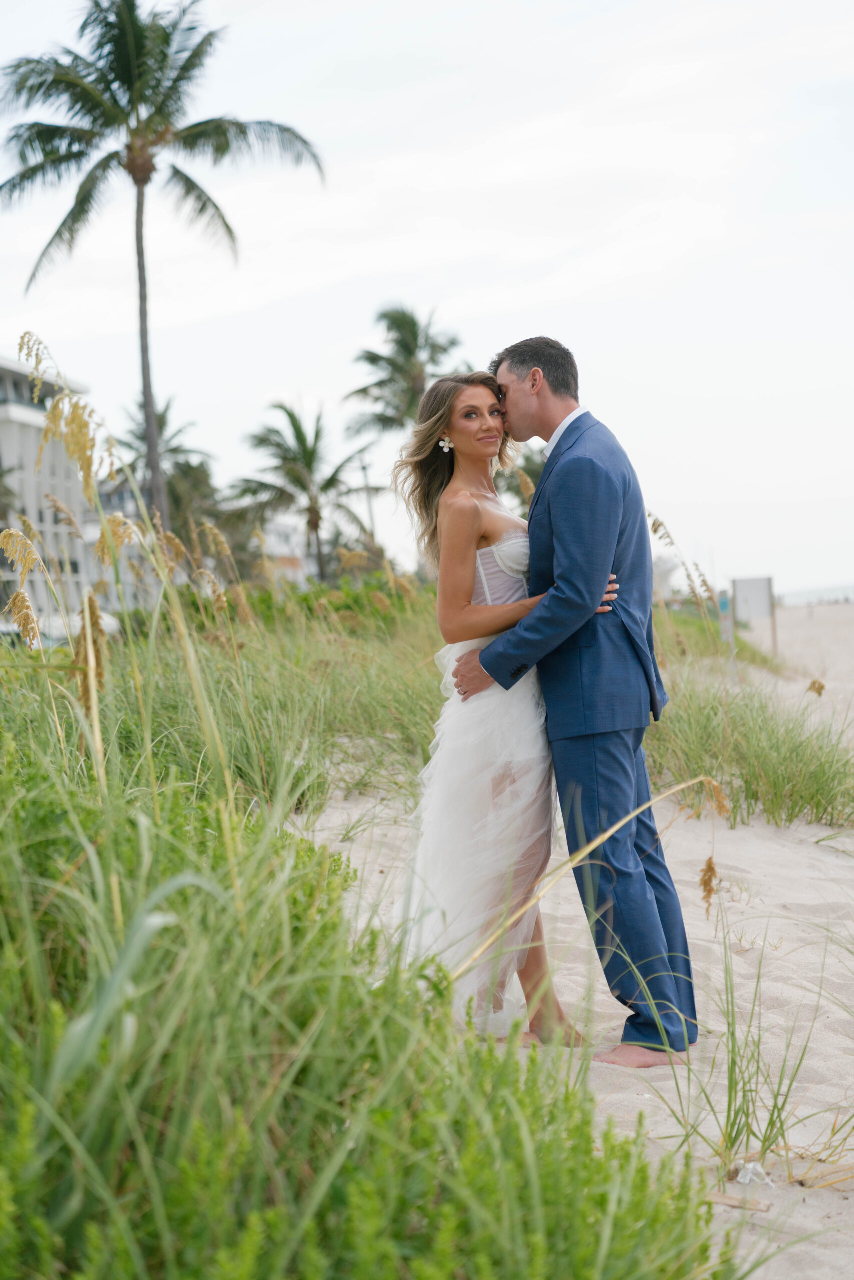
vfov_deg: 29.2
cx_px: 427
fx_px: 2455
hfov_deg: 19.7
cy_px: 640
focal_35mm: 69
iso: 320
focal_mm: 69
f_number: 2.8
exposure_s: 1/640
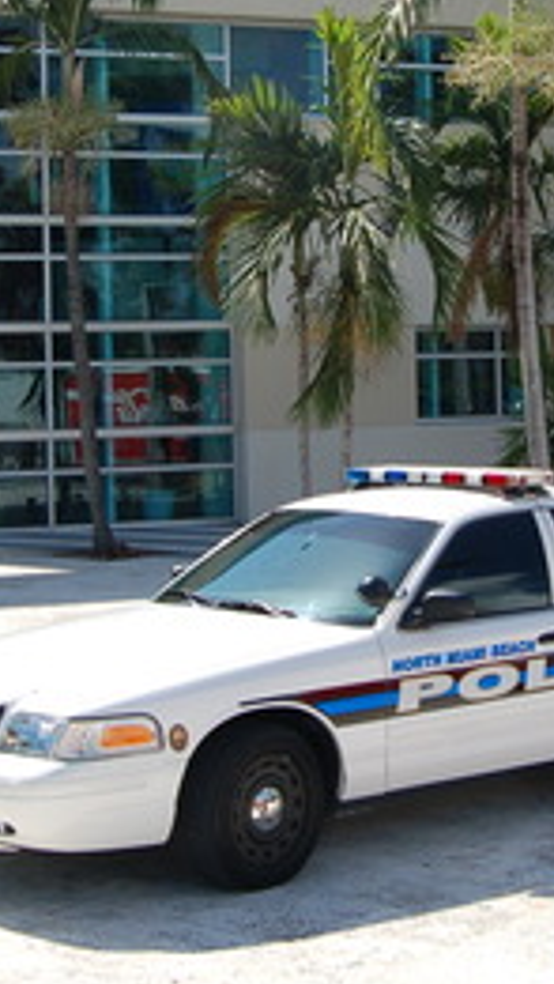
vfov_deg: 28.6
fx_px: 1912
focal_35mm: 73
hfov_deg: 16.4
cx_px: 415
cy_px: 317
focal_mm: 19
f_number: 8
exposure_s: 1/250
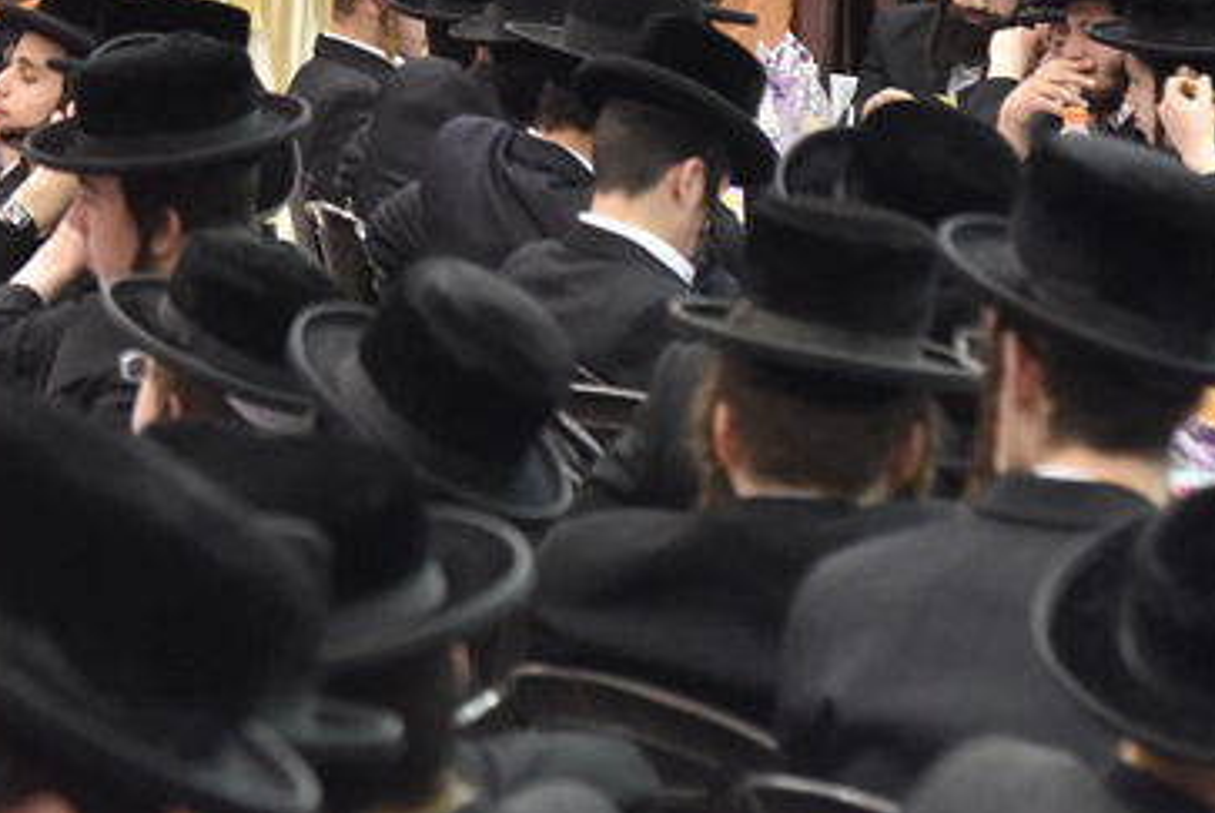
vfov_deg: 7.3
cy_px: -321
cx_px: 60
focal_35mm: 186
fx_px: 6285
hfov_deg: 11.0
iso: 2500
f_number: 4
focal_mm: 66
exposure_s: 1/320
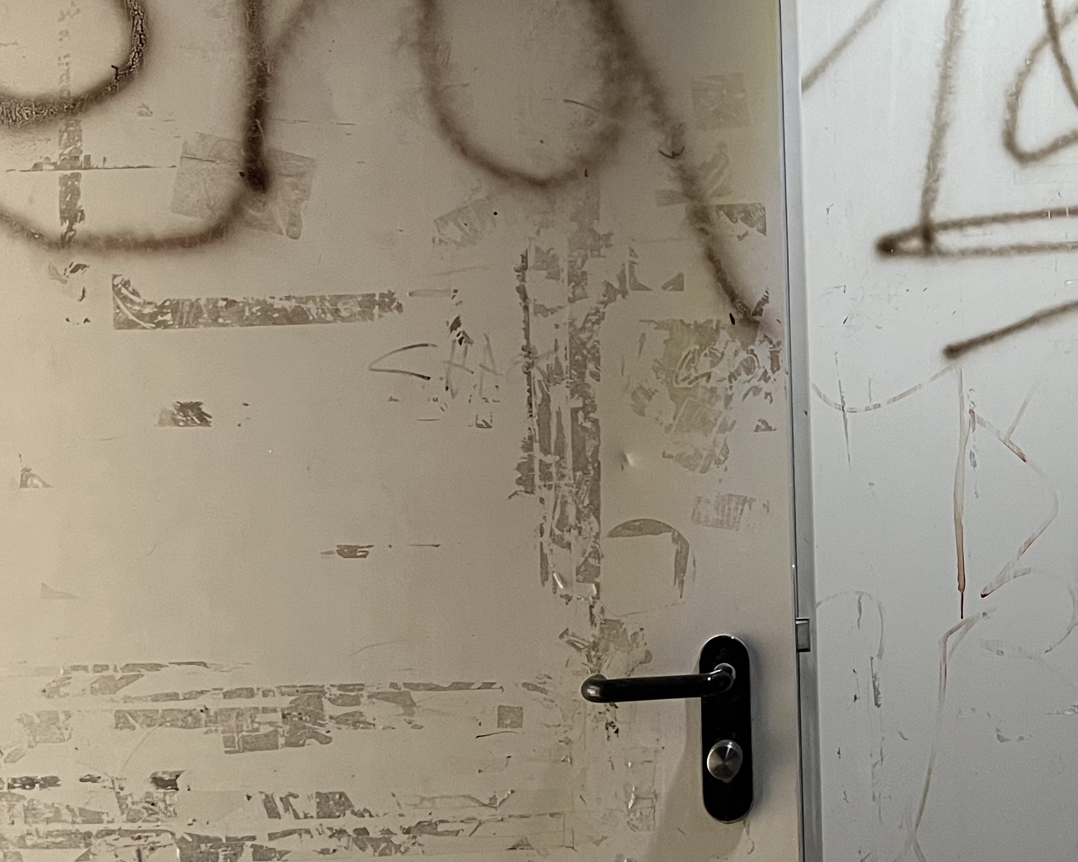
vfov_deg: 25.8
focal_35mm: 59
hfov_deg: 31.2
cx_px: 859
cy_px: 362
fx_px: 1882
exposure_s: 1/60
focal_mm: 5.7
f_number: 1.5
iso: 500
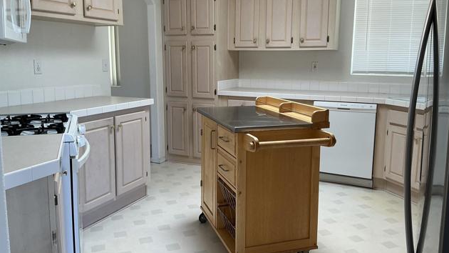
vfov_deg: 37.7
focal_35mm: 31
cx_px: 227
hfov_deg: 62.6
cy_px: 113
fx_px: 369
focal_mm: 3
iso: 40
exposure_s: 1/120
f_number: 1.8
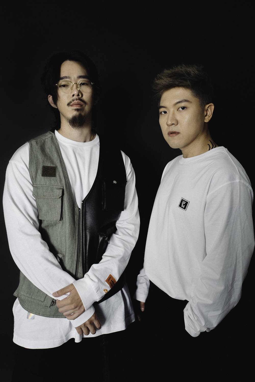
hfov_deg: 46.4
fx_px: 297
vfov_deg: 65.5
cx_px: 128
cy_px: 191
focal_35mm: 28
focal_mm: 28
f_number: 5.6
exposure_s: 1/125
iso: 100
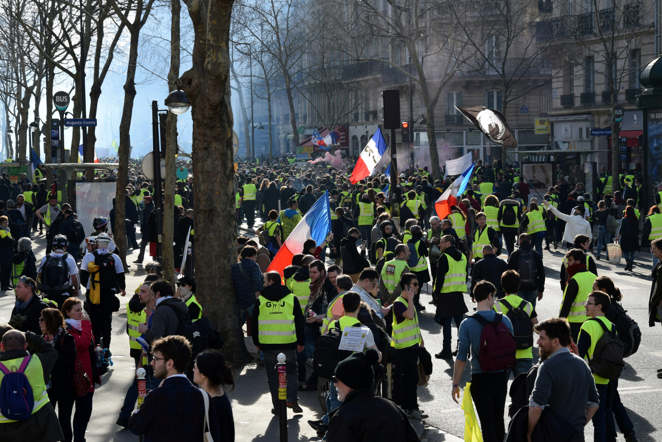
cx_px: 331
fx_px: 1600
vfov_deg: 15.7
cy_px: 221
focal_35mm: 87
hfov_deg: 23.4
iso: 200
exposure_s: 1/320
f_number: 9
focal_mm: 58
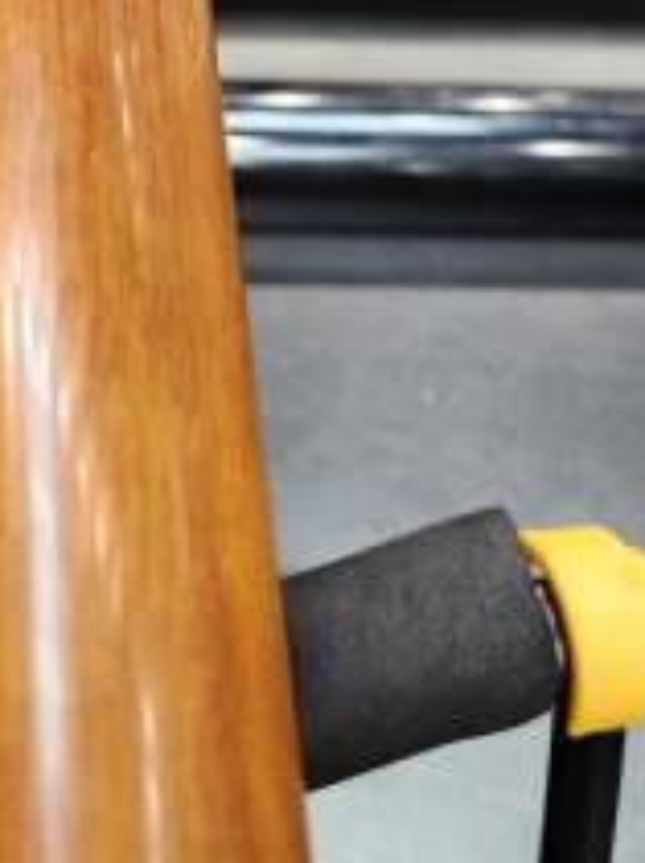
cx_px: 37
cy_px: 168
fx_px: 1419
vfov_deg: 32.8
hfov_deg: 24.7
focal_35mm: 57
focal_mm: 5.54
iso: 200
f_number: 1.8
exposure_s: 1/120
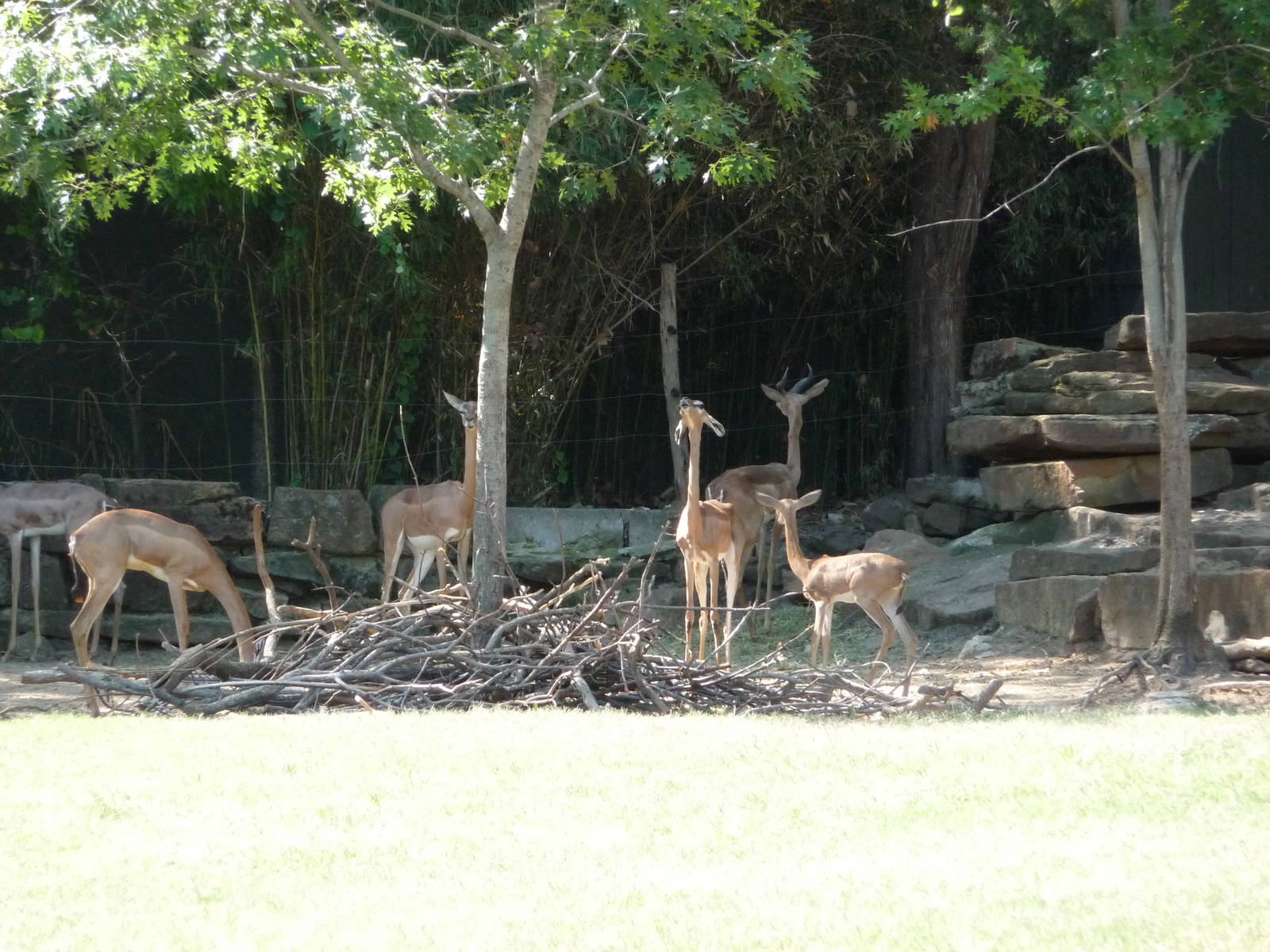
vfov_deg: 5.3
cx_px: 635
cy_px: 476
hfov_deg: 7.1
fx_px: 10273
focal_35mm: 280
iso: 400
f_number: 4.9
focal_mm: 47
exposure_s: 1/200
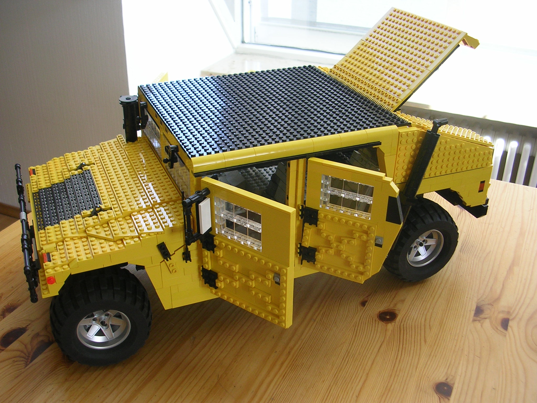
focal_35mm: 38
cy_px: 202
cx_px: 268
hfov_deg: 49.0
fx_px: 589
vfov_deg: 37.7
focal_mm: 5.8
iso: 50
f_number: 2.8
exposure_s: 1/55.6
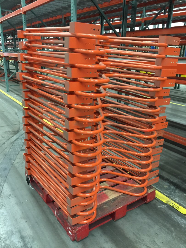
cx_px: 93
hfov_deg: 48.2
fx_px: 208
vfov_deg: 61.7
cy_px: 124
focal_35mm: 29
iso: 100
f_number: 2.2
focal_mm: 4.15
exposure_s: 1/8
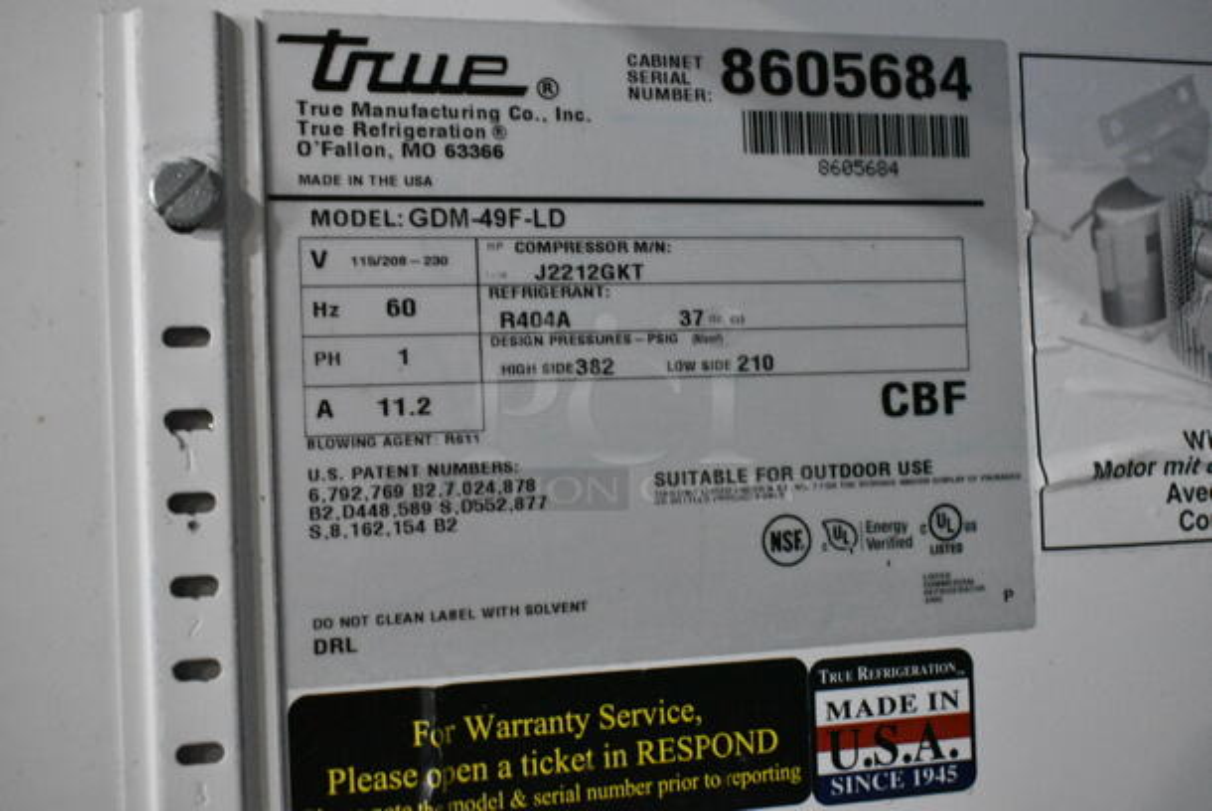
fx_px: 1314
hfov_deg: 49.5
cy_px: 406
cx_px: 606
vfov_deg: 34.3
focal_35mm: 39
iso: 6400
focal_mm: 26
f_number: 6.3
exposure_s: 1/160
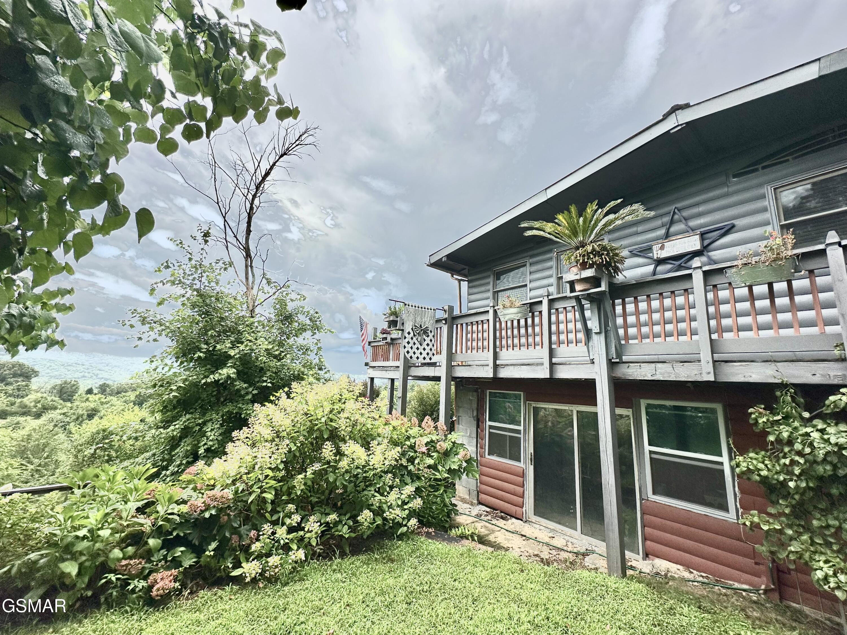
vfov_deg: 85.7
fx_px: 343
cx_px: 424
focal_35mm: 14
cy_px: 318
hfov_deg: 102.1
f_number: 2.2
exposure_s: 1/1195
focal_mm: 2.22
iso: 40
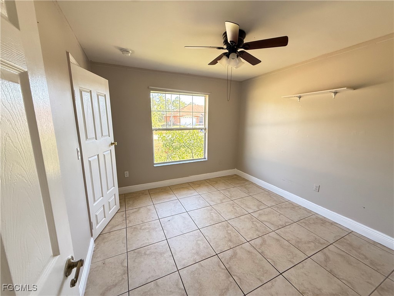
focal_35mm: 14
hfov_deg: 102.1
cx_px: 197
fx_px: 159
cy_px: 148
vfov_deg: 85.7
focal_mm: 2.22
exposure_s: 1/93
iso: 320
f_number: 2.2
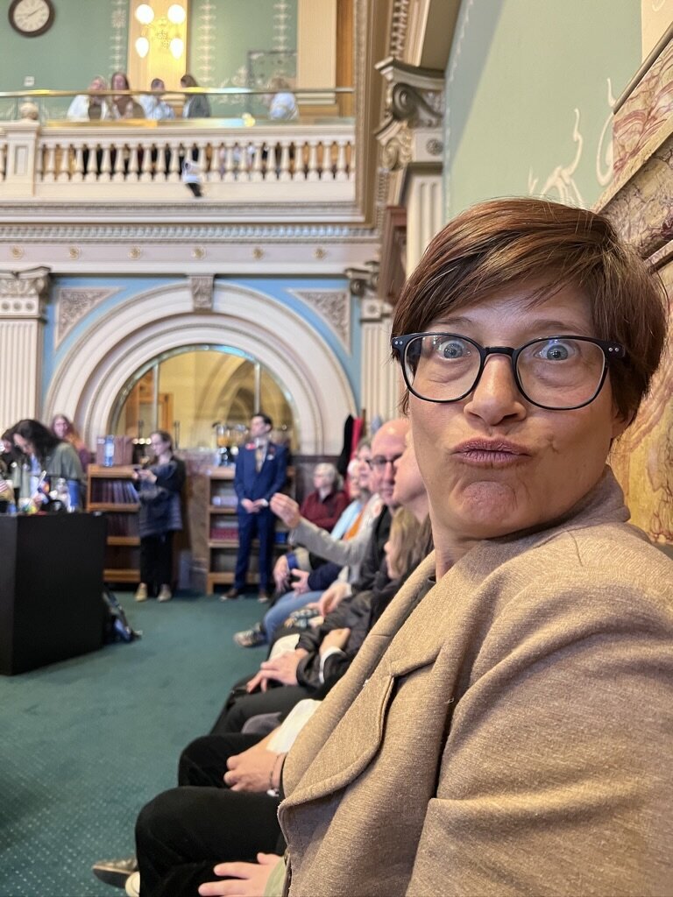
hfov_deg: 53.1
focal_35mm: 26
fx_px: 674
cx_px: 336
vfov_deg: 67.3
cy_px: 448
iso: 500
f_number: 1.5
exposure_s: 1/60
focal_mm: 5.7
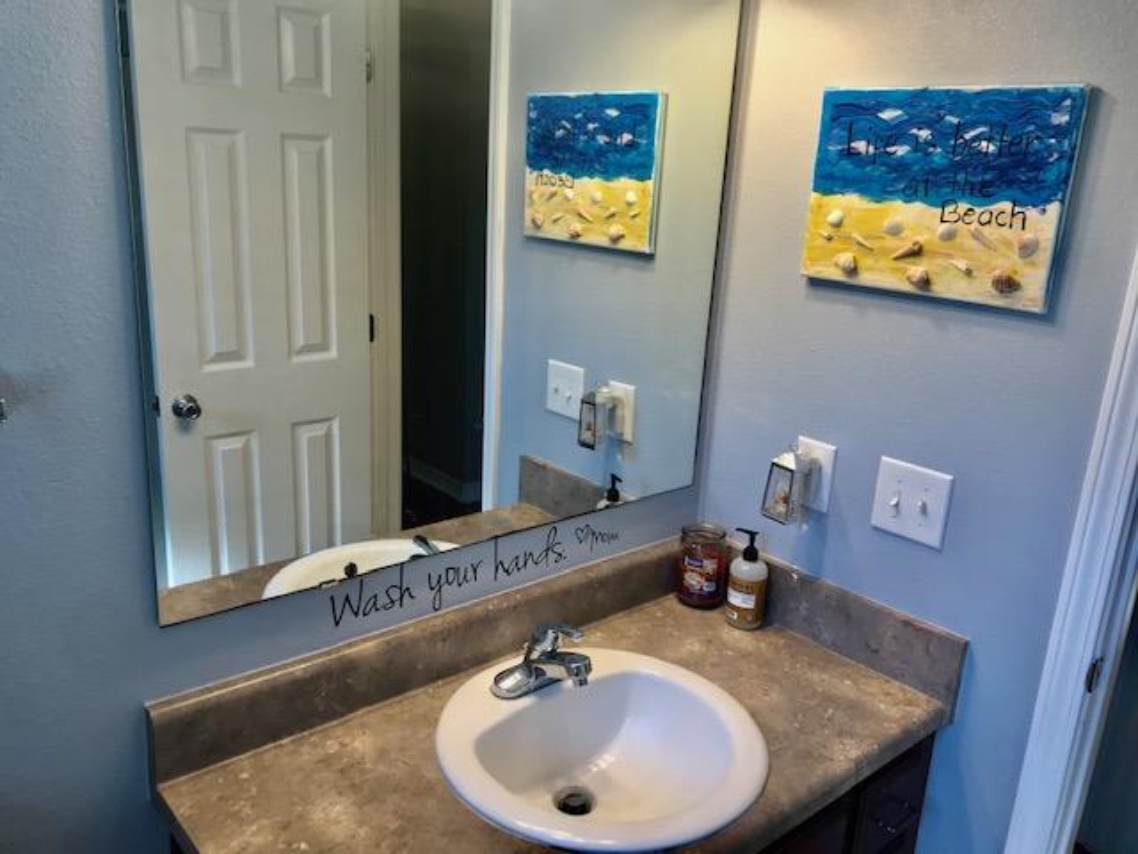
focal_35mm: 28
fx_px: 920
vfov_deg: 49.7
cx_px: 569
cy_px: 427
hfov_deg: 63.4
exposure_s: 1/120
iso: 40
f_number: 1.8
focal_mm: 3.99
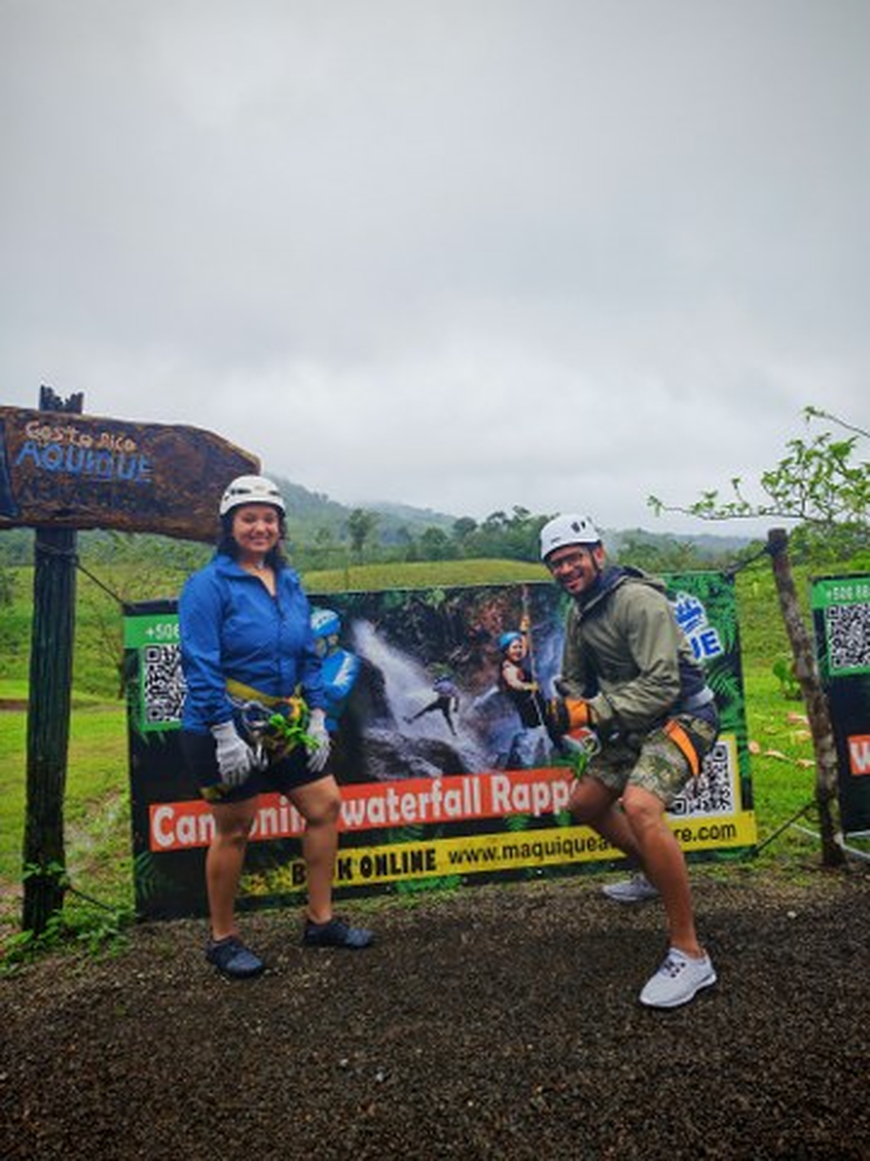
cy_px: 580
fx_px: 804
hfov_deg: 56.8
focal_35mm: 24
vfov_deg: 71.6
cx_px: 435
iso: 100
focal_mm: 6.12
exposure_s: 1/1000
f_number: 1.9
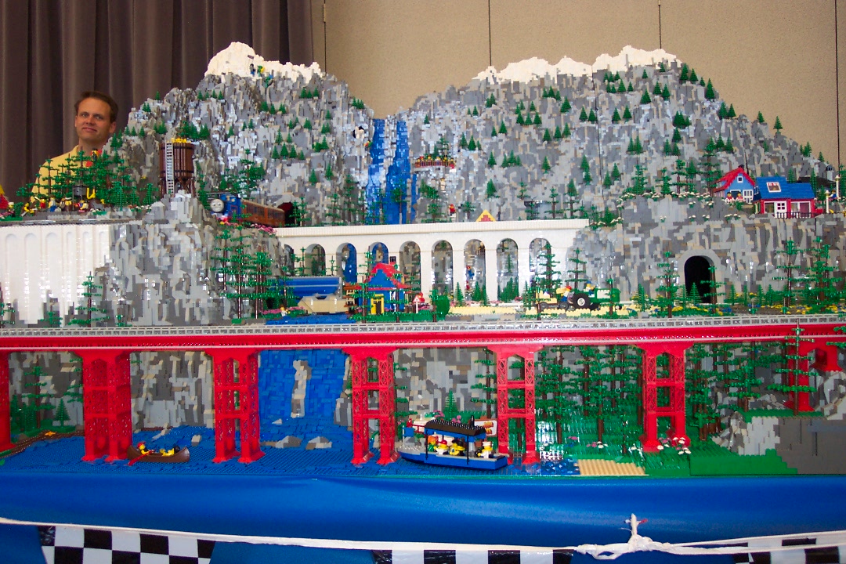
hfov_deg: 50.7
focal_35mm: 38
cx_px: 423
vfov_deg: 35.1
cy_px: 282
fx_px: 893
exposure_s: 1/30
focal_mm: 8
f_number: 2.8
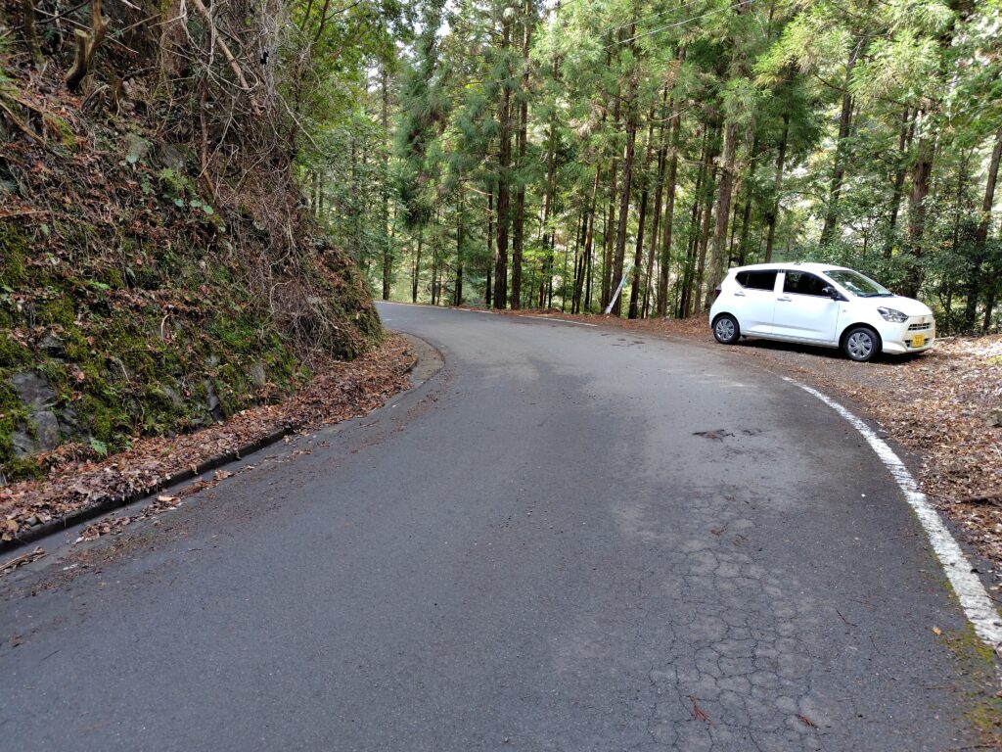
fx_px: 666
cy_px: 376
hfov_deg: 73.9
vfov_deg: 58.9
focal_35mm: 23
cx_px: 501
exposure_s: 1/120
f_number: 1.9
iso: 101
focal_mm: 5.6
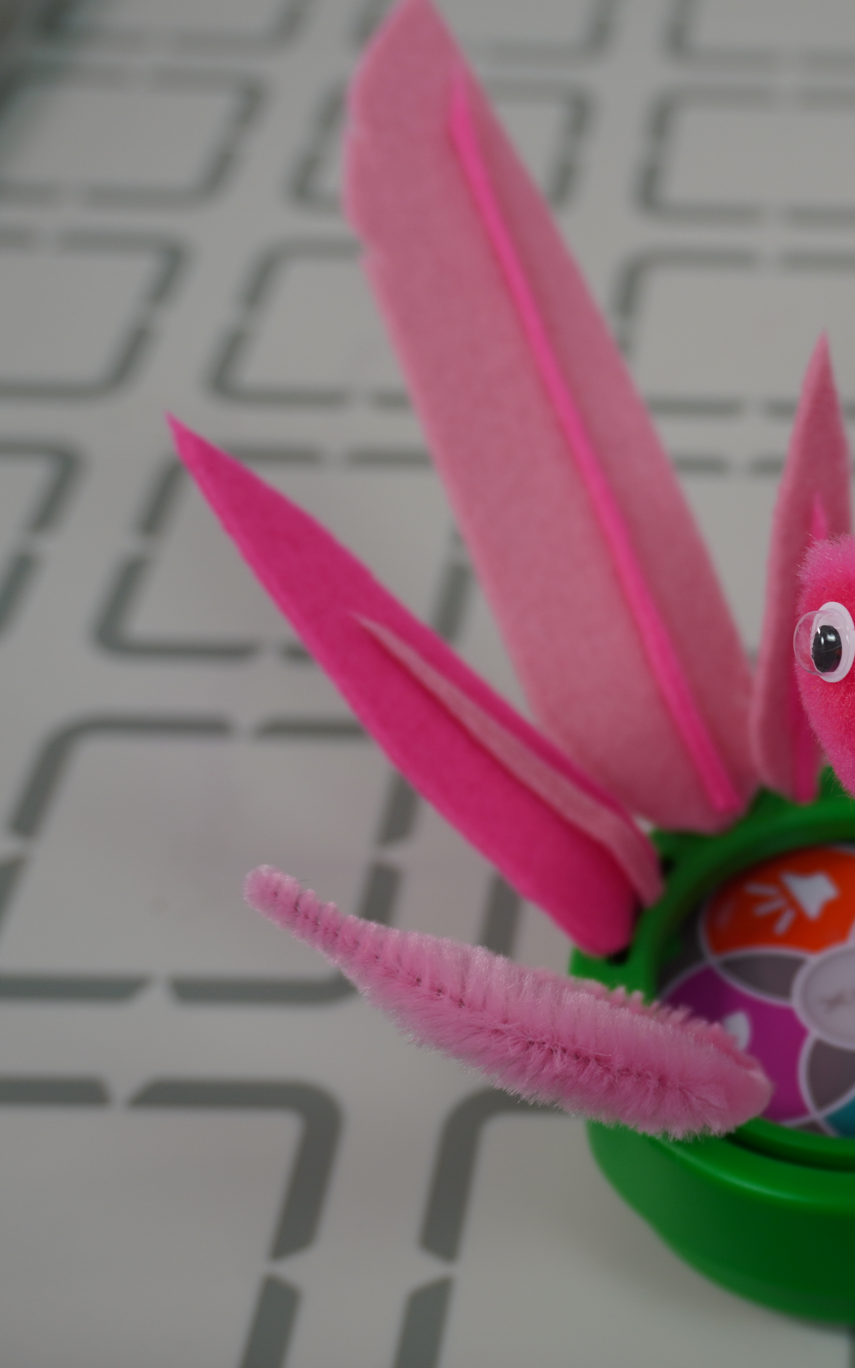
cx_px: 950
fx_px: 2229
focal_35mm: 60
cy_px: 667
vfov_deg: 34.1
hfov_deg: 20.6
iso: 100
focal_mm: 25
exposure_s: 1/40
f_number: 4.5
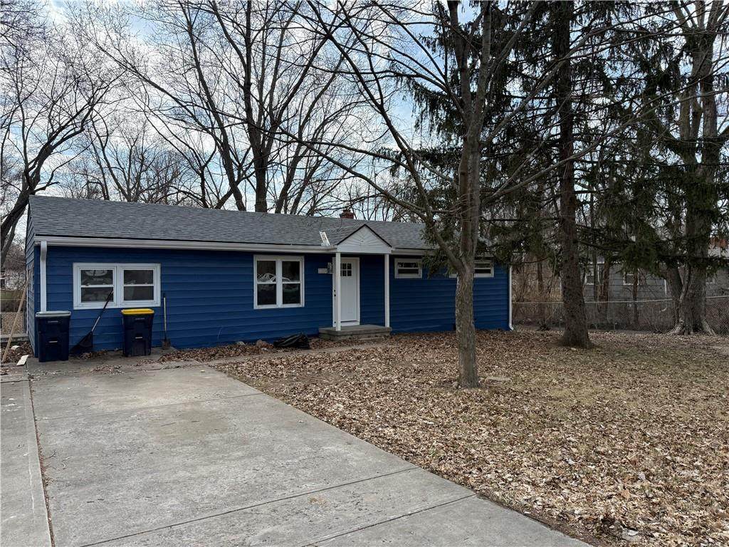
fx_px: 505
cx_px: 364
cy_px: 274
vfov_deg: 56.8
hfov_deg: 71.6
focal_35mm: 24
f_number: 1.78
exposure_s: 1/2801
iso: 100
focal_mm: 6.76
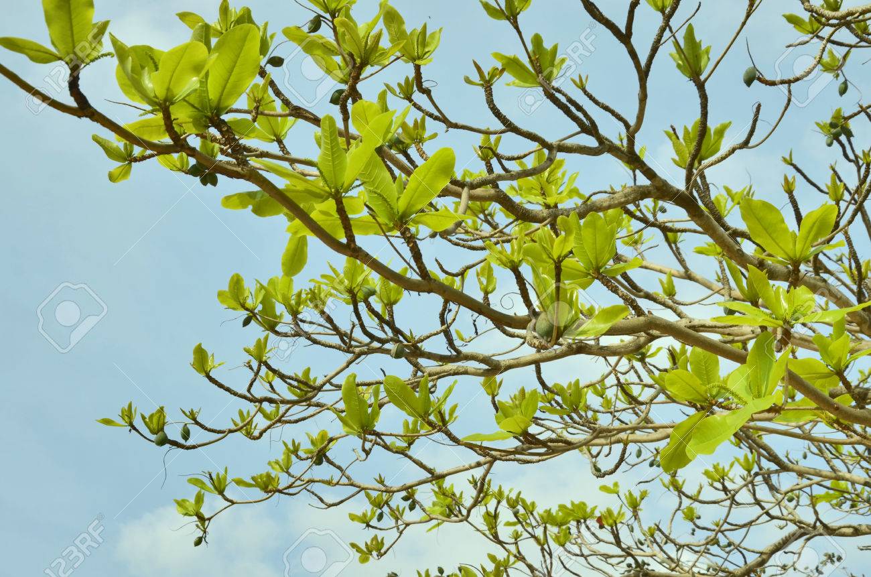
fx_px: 1449
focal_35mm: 60
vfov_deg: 22.5
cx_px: 436
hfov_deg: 33.5
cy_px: 288
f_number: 9
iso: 200
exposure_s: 1/800
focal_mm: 40
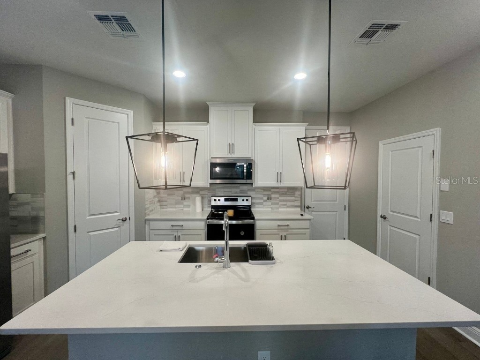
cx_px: 240
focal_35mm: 13
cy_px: 180
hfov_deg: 106.2
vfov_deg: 89.9
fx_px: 180
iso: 160
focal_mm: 1.57
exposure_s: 1/120
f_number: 1.8
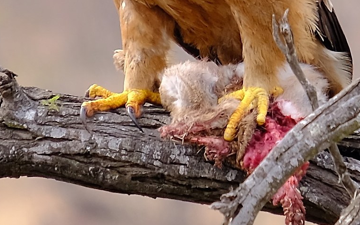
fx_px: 9439
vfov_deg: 1.4
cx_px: 284
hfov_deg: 2.2
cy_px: -32
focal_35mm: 962
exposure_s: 1/180
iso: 200
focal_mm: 200
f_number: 5.6
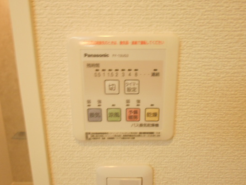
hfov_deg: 58.3
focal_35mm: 31
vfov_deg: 45.5
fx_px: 220
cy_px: 94
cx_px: 121
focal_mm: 4.6
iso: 360
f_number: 3.2
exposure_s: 1/30
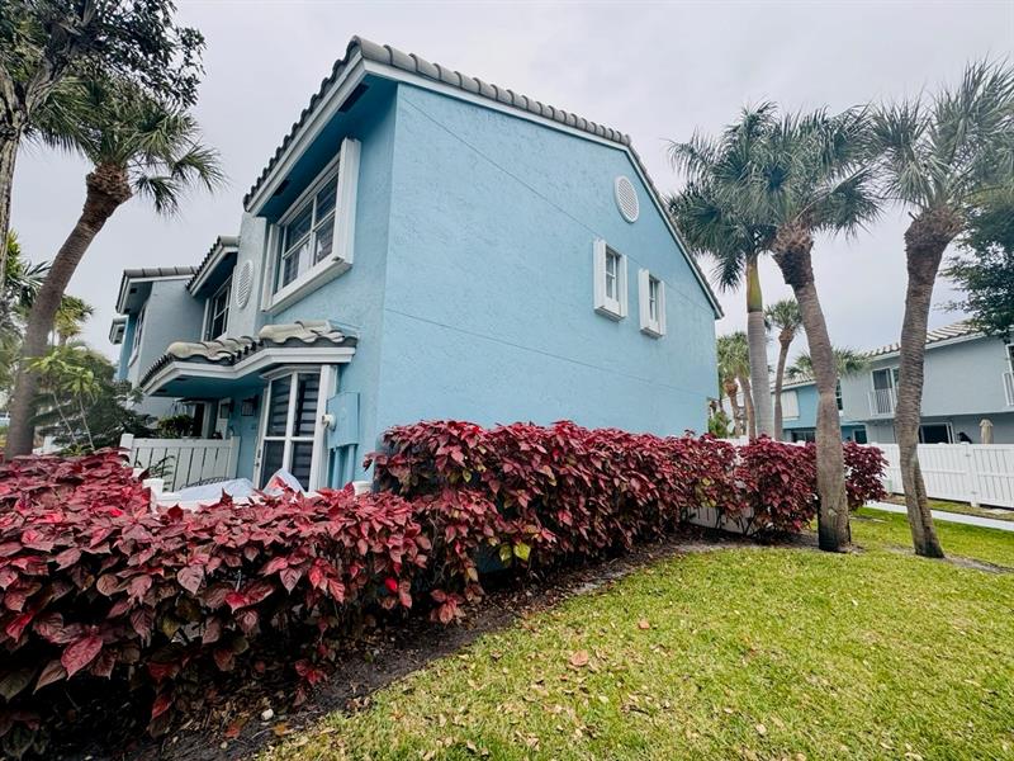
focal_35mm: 14
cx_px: 507
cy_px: 380
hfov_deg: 102.1
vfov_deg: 85.7
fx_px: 410
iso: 40
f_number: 2.2
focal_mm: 2.22
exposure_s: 1/312
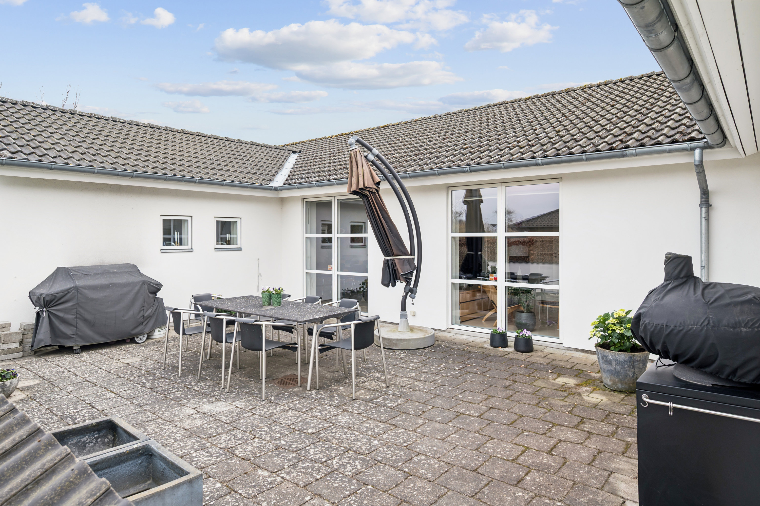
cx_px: 380
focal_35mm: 22
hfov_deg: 79.9
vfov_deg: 58.3
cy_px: 253
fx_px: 454
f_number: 6.3
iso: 200
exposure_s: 1/160
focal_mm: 21.5
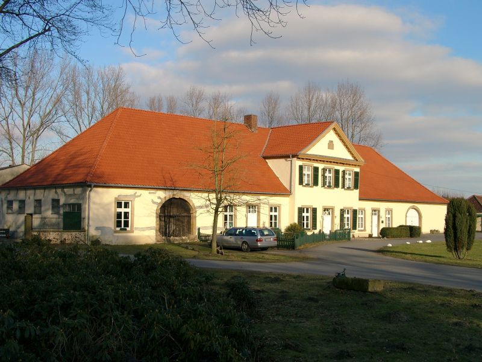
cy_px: 181
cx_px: 241
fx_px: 585
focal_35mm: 42
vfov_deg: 34.3
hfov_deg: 44.8
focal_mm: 8.82
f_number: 4
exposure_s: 1/616
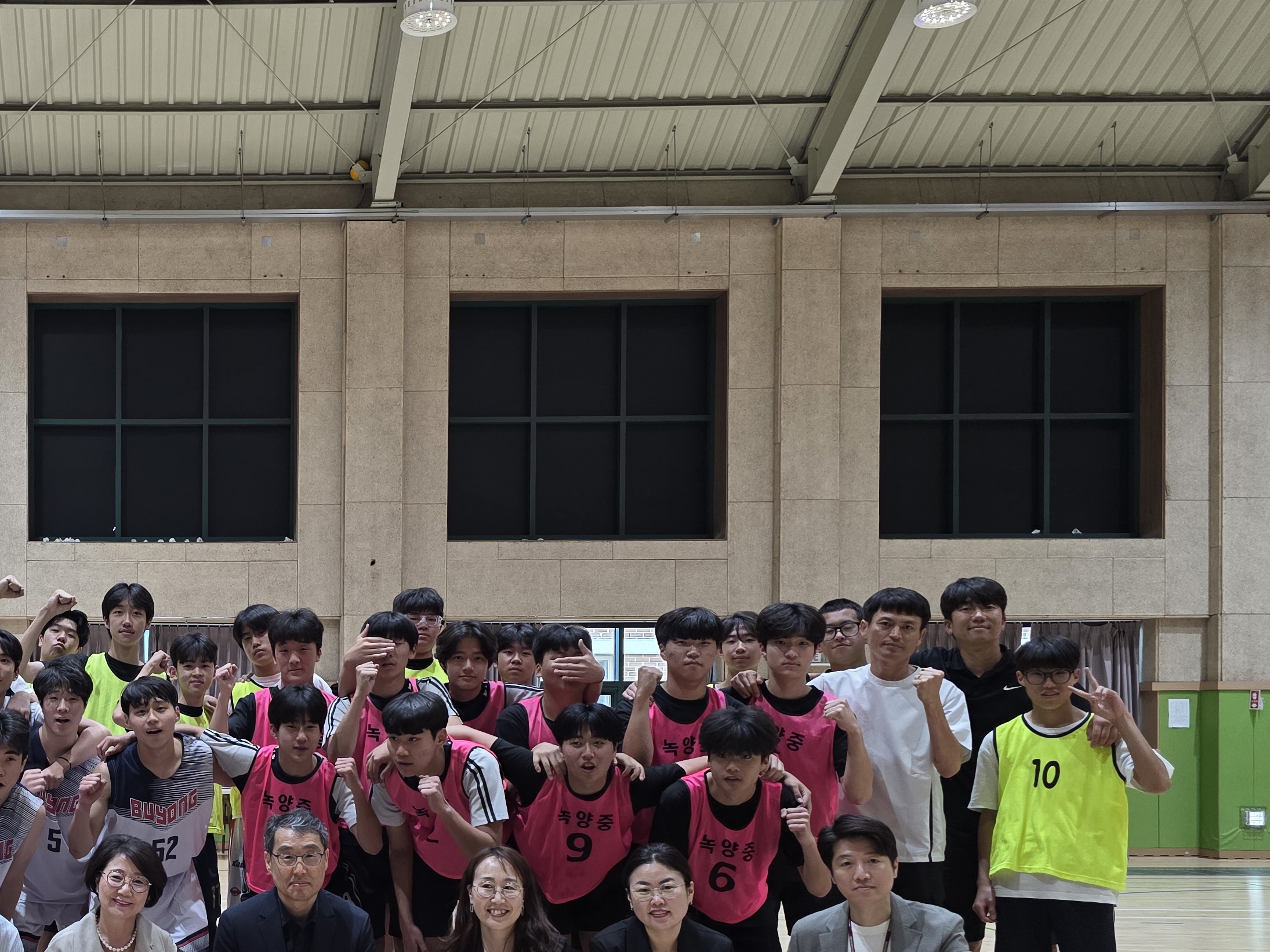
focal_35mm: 42
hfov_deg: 41.2
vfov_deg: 33.5
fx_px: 1541
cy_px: 741
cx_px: 119
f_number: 1.7
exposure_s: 1/120
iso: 250
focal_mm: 6.3
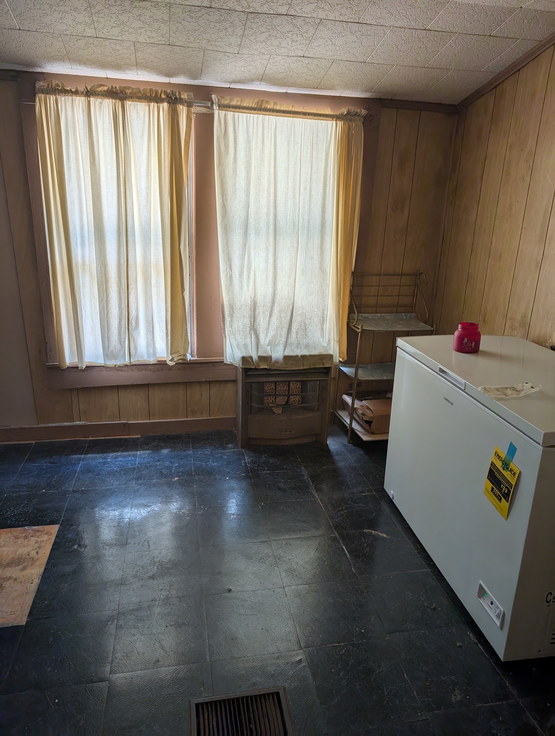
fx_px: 512
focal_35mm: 24
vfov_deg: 71.5
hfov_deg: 56.9
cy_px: 368
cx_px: 278
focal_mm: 6.9
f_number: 1.68
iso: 19
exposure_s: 1/122
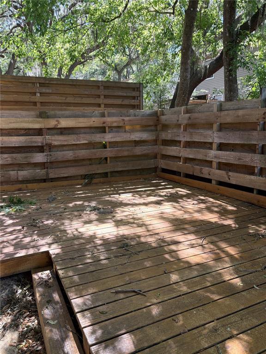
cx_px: 133
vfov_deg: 67.3
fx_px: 266
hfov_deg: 53.1
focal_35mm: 26
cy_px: 177
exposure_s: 1/241
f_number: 1.6
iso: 80
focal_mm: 5.96
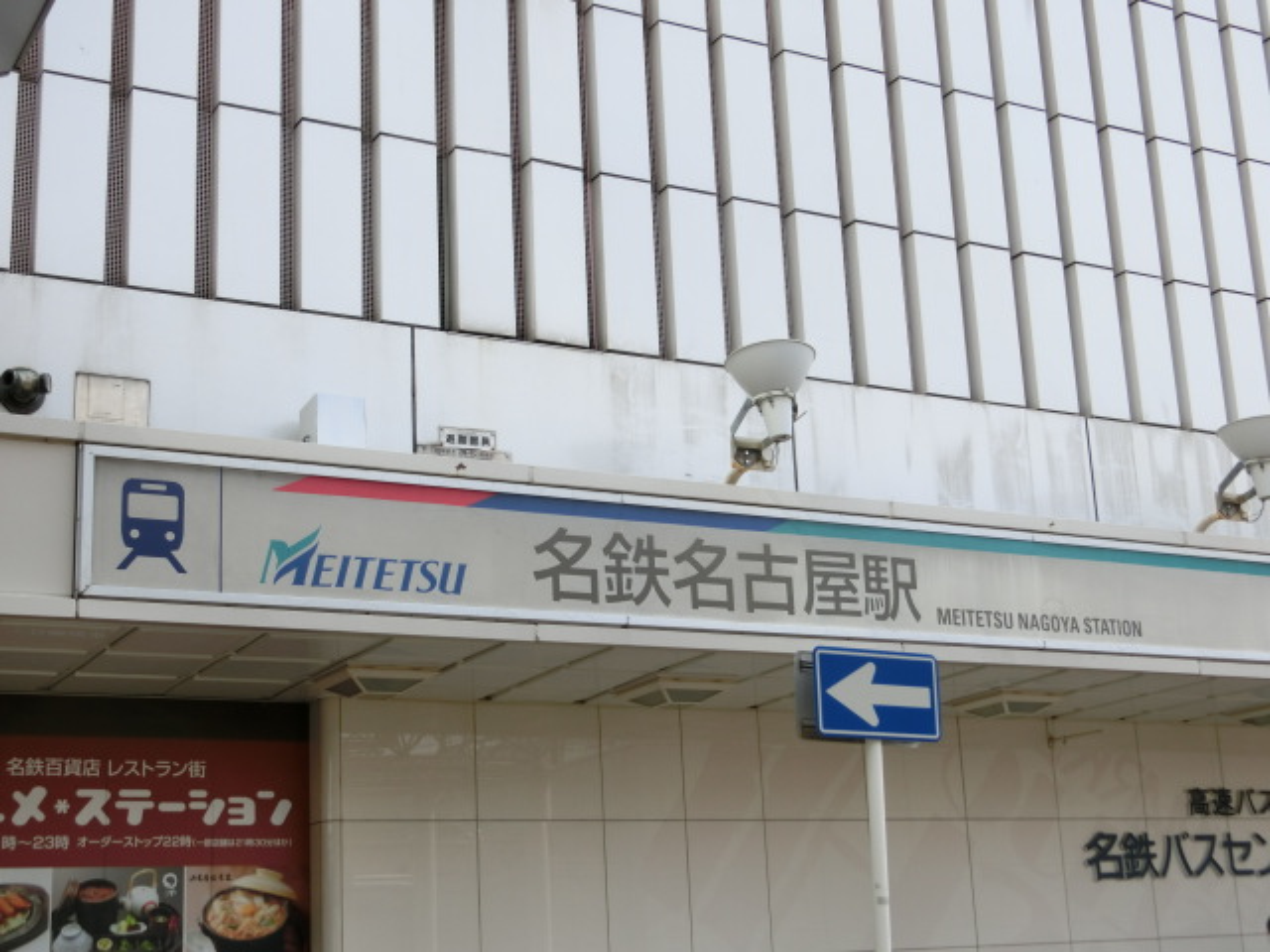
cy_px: 476
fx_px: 1908
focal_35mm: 52
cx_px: 635
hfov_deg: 36.8
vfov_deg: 28.0
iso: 80
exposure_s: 1/320
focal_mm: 9.3
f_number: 4.7
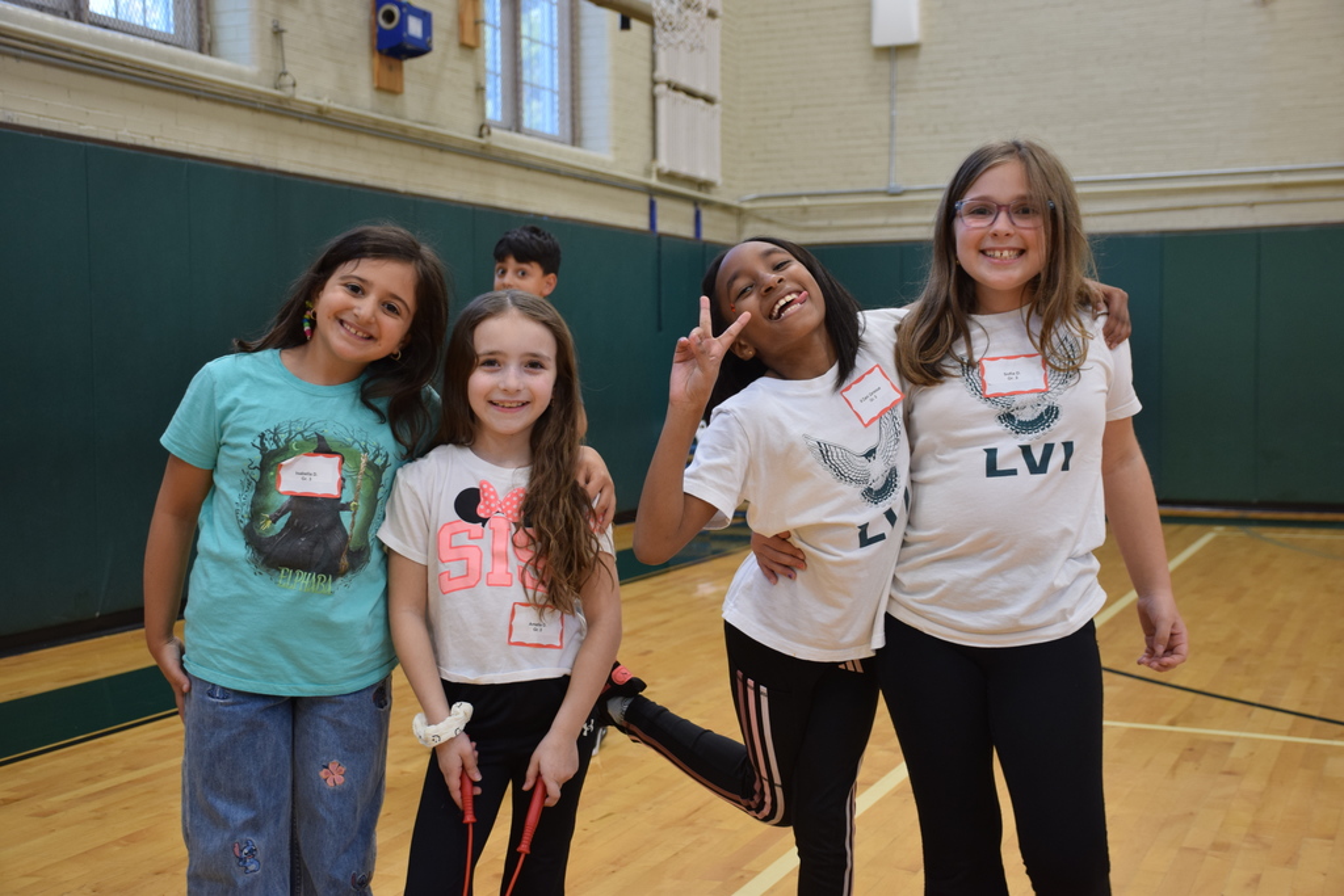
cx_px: 672
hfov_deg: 38.9
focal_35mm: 51
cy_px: 448
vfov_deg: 26.5
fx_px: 1904
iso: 500
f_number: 4.2
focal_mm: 34
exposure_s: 1/60
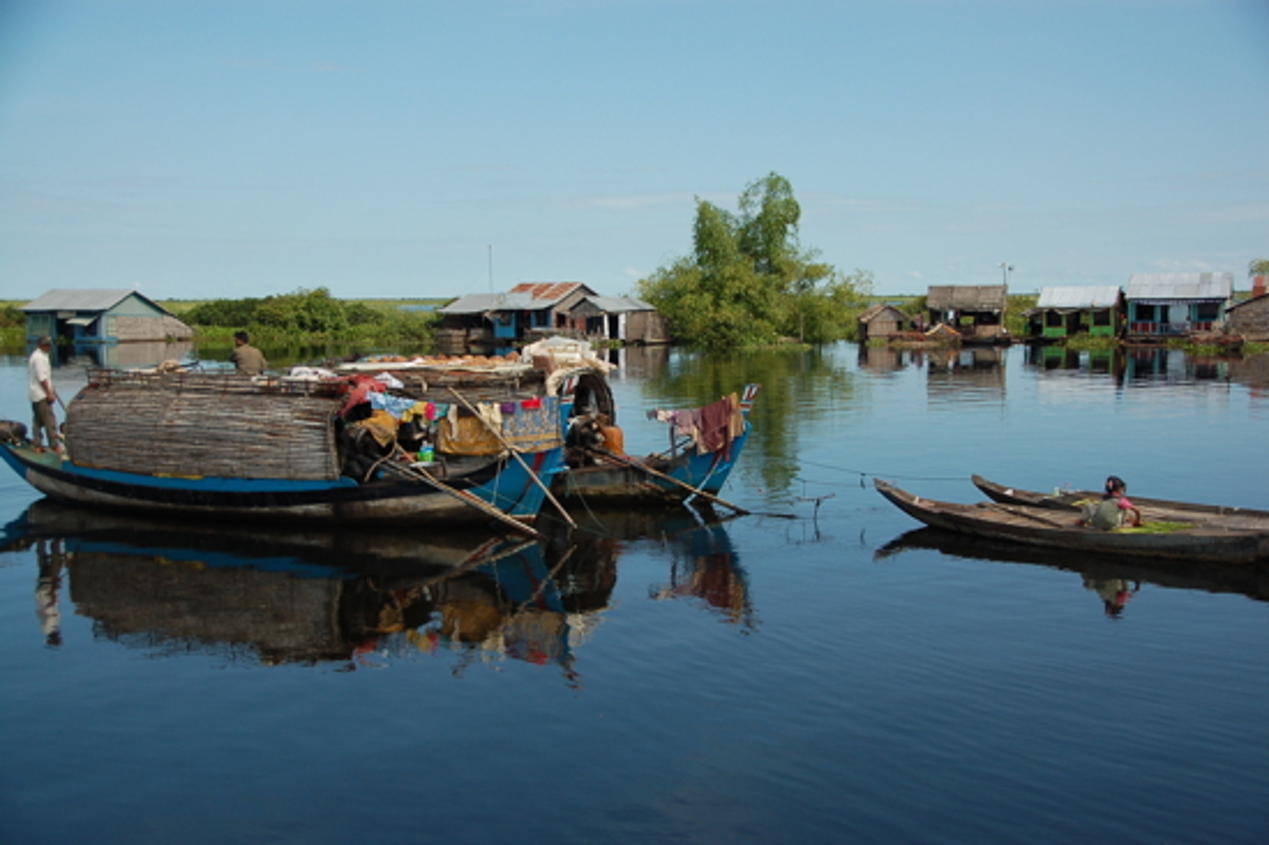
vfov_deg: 31.9
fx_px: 1480
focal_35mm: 42
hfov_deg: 46.4
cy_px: 422
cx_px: 634
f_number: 4
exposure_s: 1/1600
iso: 200
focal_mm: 28
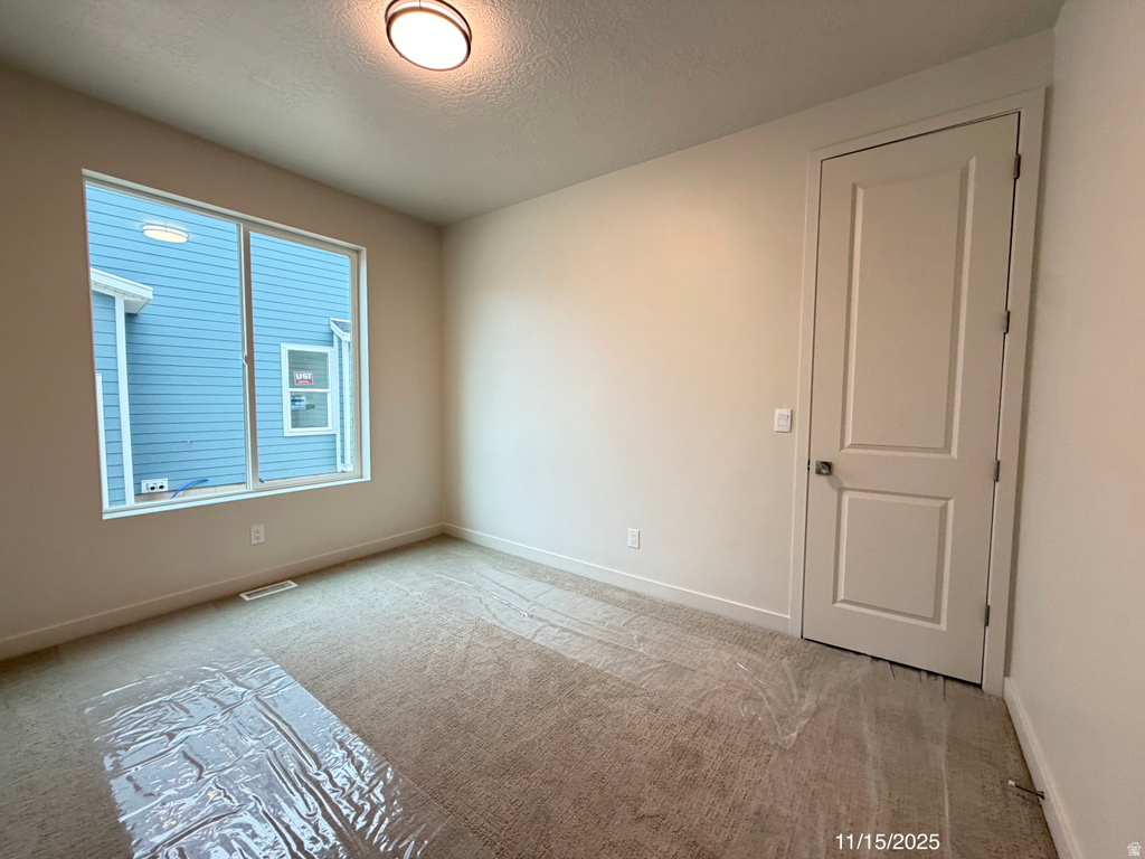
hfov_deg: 102.1
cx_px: 572
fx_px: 463
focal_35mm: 14
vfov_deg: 85.7
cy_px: 430
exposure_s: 1/60
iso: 250
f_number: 2.2
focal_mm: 2.22
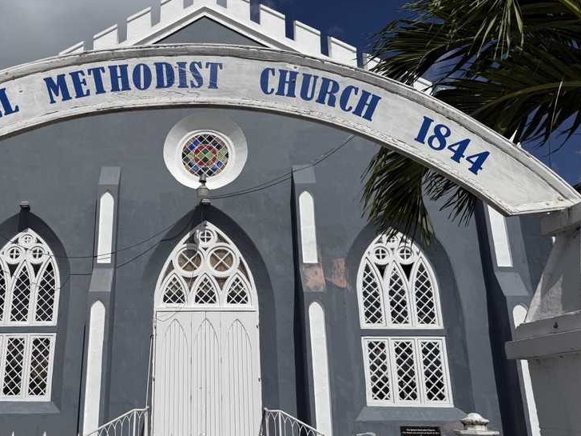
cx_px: 185
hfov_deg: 54.0
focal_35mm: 33
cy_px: 218
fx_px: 554
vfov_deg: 42.9
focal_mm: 6.76
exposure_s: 1/14286
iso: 50
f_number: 1.78
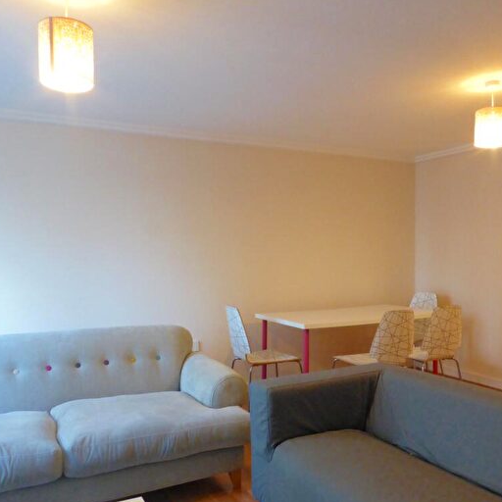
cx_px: 256
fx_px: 476
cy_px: 255
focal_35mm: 29
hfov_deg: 55.6
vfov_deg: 55.6
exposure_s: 1/15
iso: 400
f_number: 4.5
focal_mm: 4.3
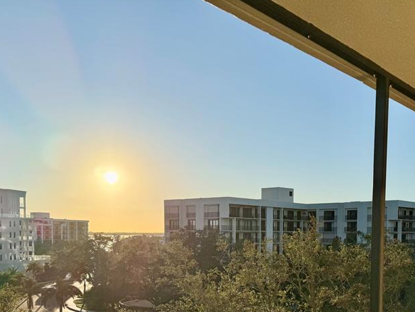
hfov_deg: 46.2
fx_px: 480
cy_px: 253
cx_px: 268
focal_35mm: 40
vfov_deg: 34.8
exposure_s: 1/12346
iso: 64
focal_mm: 6.76
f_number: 1.78
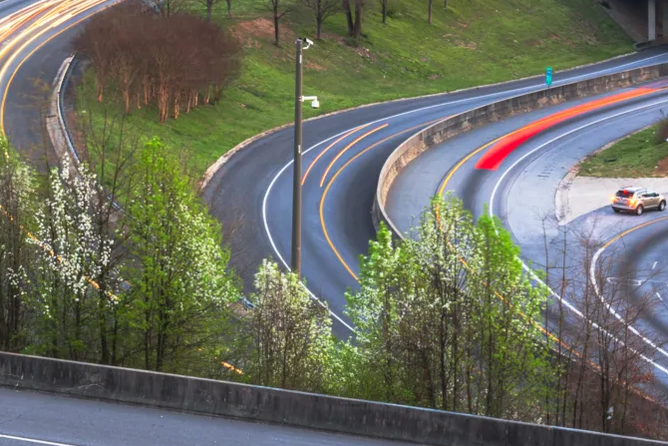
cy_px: -272
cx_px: -250
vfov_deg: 7.1
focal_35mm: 191
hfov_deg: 10.5
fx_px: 3545
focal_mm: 50
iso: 64
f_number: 16
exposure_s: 13
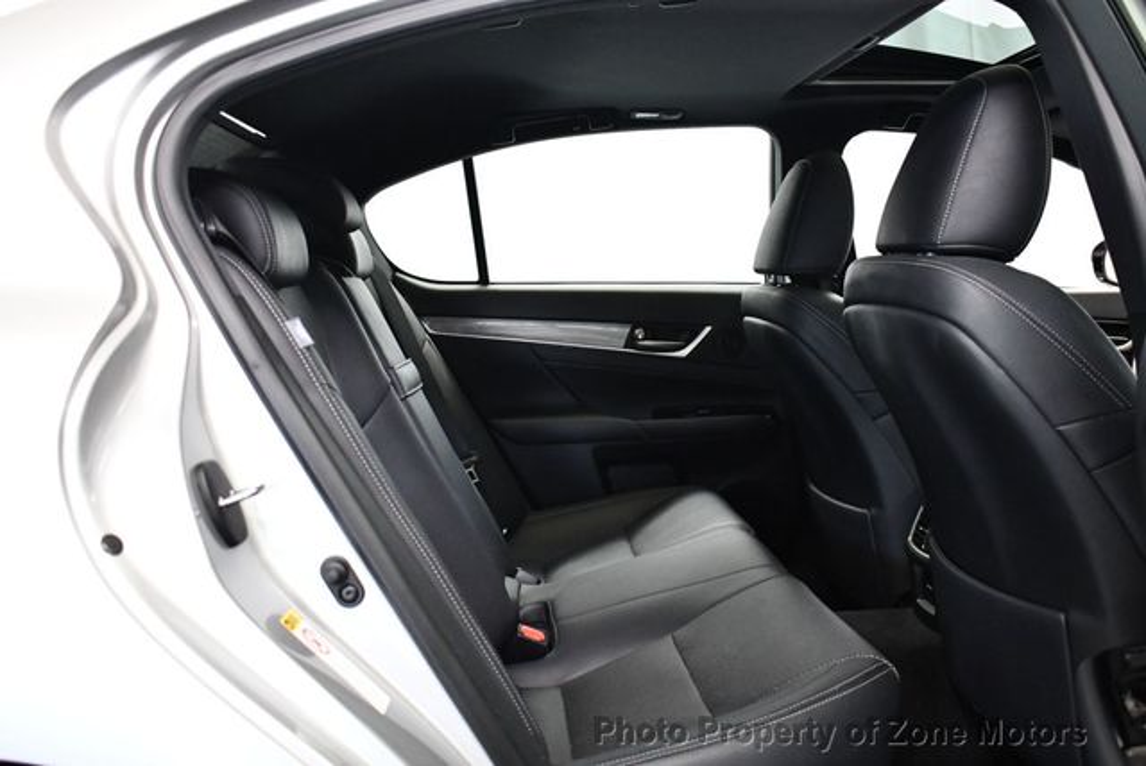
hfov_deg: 53.1
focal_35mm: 36
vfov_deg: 36.9
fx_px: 1147
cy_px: 383
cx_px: 573
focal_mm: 18
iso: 3200
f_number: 3.5
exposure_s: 1/125
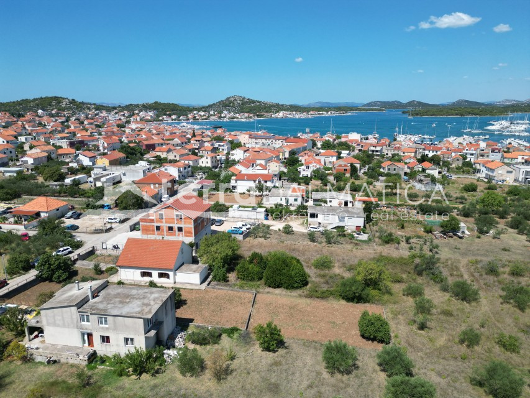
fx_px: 368
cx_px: 265
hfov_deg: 71.6
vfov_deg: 56.8
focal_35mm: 24
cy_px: 199
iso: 110
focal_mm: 6.72
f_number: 1.7
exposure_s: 1/3000
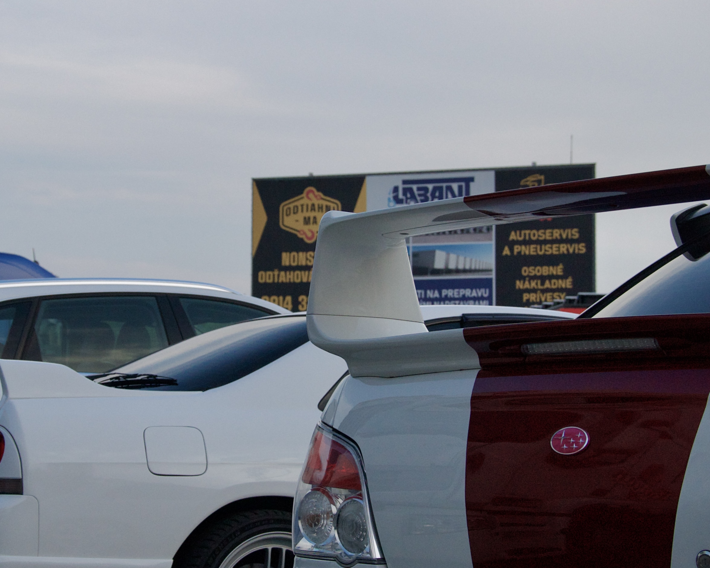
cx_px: 295
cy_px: 239
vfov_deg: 16.4
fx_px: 1975
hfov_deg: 20.4
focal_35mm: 94
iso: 400
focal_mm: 34
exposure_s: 1/500
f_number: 5.6
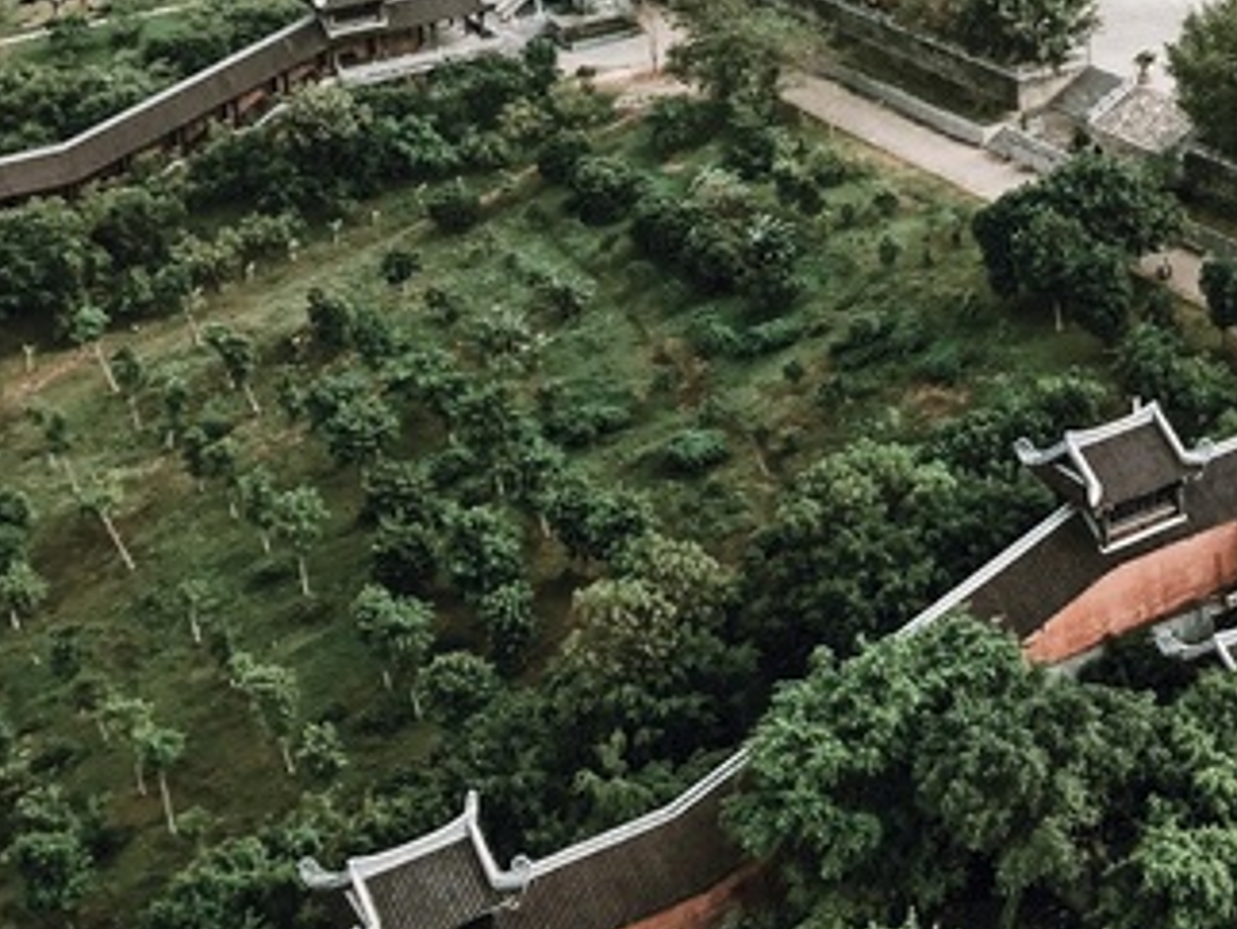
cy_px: -169
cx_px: 1464
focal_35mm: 72
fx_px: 2575
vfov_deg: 19.4
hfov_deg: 24.6
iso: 20
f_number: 1.8
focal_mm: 3.99
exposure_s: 1/727
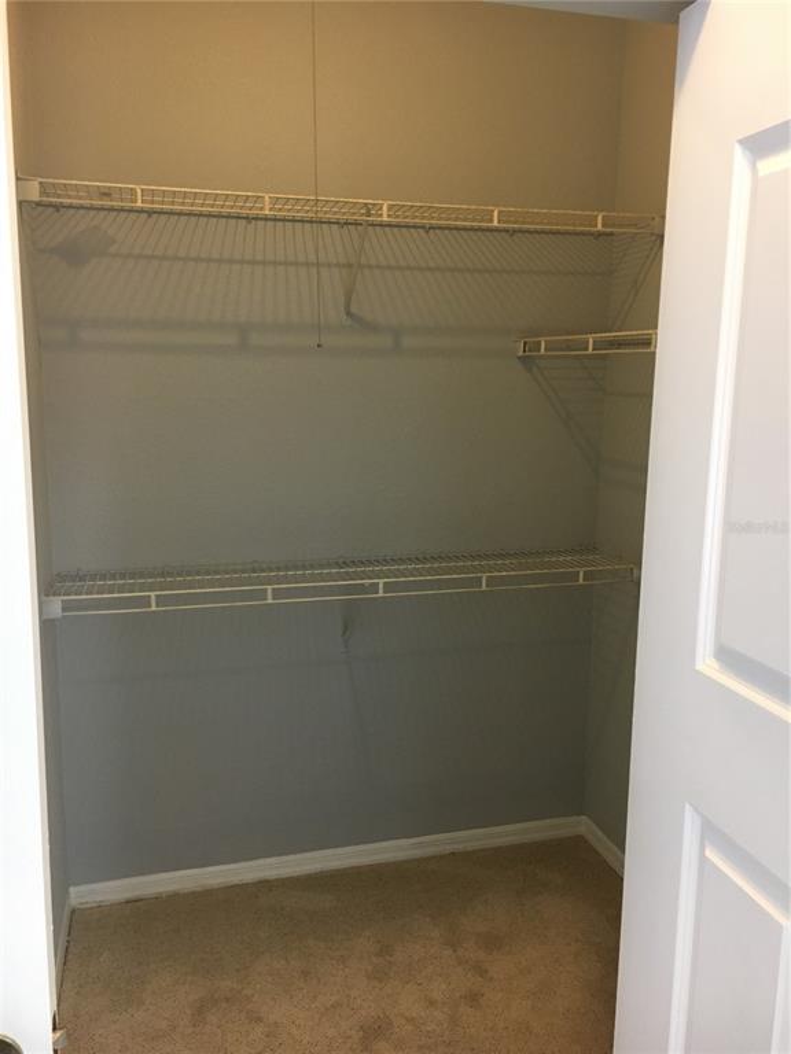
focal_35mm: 29
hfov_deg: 48.2
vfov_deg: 61.7
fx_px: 884
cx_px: 396
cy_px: 527
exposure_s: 1/30
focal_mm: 4.15
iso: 125
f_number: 2.2
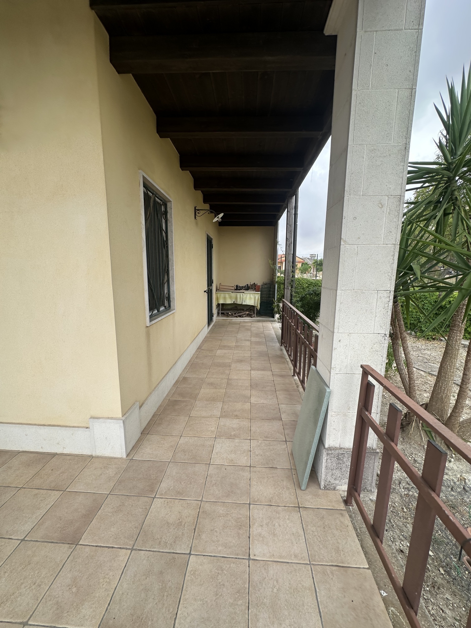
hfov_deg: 85.7
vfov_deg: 102.1
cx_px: 236
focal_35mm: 14
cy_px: 314
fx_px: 254
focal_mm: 2.22
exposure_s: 1/310
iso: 40
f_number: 2.2
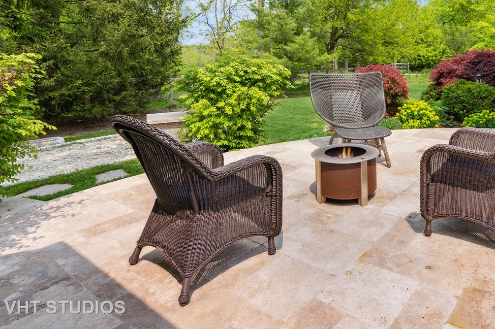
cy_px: 61
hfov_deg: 68.2
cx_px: 354
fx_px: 344
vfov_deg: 48.1
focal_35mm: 25
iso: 400
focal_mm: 15
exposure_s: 1/250
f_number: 8
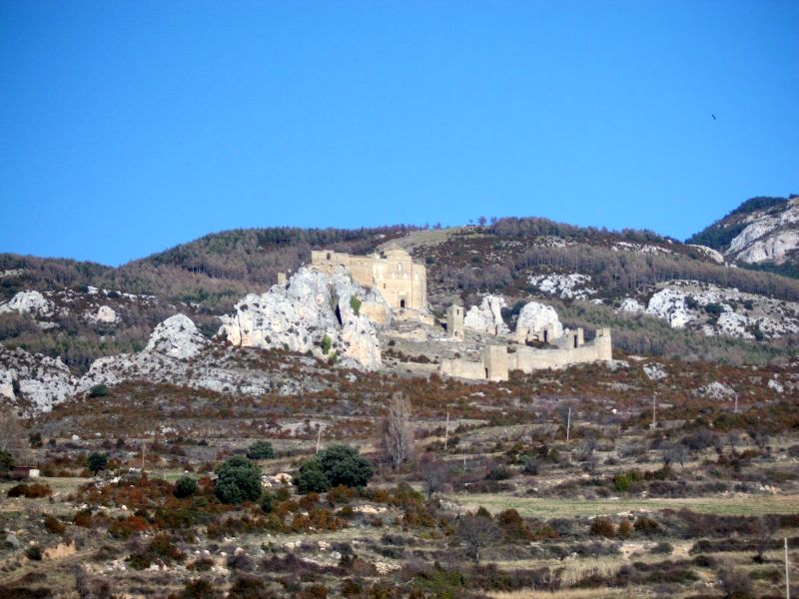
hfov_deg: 15.2
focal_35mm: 130
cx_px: 400
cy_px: 300
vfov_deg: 11.4
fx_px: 3001
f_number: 6.5
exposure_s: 1/250
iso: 64
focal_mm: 23
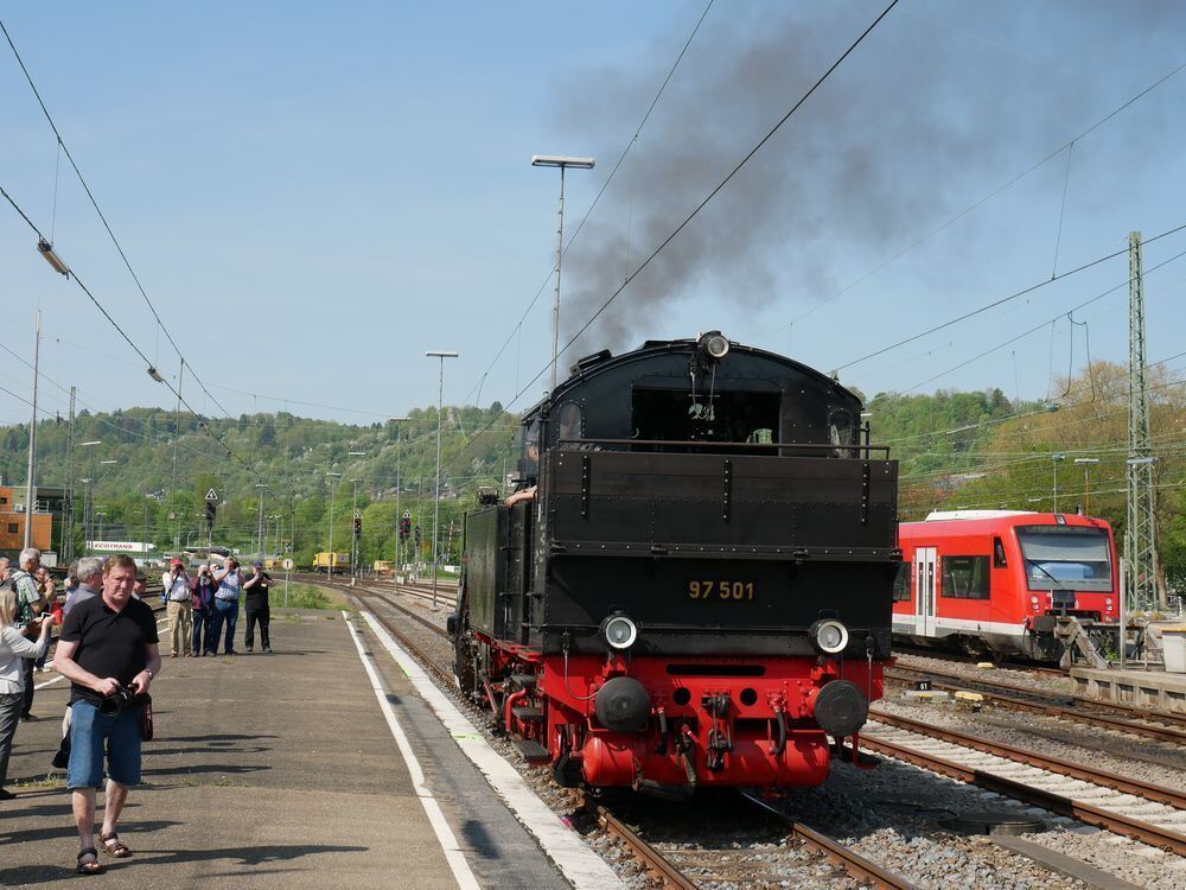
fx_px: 1919
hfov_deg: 34.3
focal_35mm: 56
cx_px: 593
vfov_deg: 26.1
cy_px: 445
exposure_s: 1/640
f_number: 6.3
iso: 200
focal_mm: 28
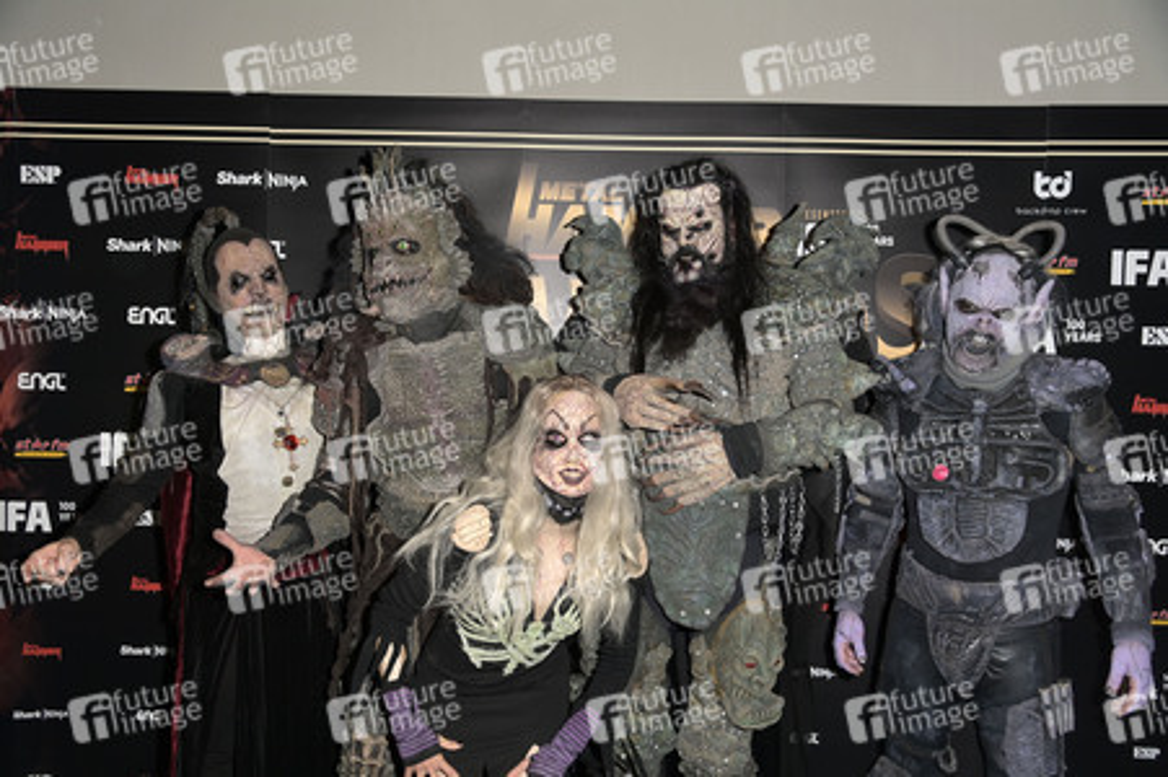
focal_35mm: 31
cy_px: 388
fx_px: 1005
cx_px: 584
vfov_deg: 42.3
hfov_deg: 60.3
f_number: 5
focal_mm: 31
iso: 640
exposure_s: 1/200
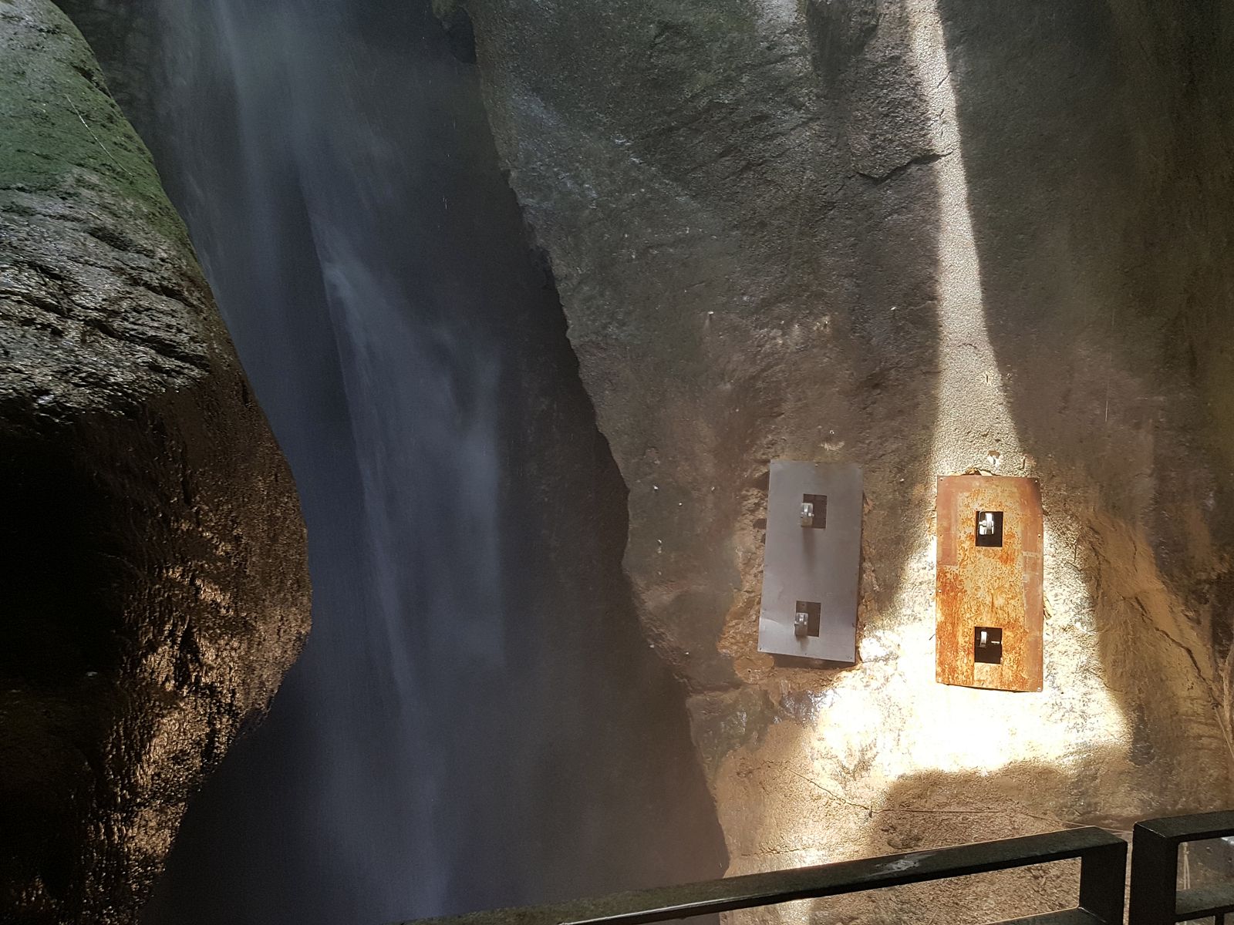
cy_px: 462
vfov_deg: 53.1
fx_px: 927
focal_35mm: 26
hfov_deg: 67.3
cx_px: 617
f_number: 1.7
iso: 50
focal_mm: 4.2
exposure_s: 1/142
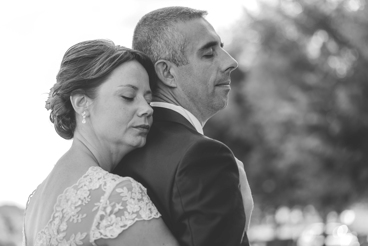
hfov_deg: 22.6
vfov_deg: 15.2
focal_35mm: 90
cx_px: 184
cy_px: 123
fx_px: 920
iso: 400
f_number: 4
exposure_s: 1/800
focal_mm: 90
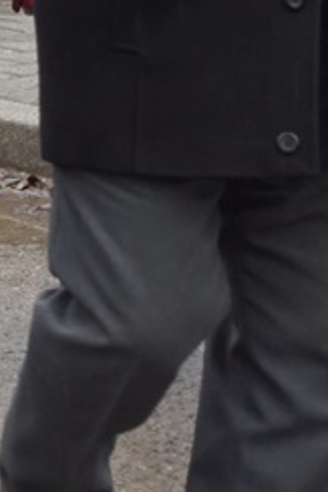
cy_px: -152
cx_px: -227
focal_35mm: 337
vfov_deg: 6.1
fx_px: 4612
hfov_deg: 4.0
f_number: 5
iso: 500
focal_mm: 55
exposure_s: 1/160
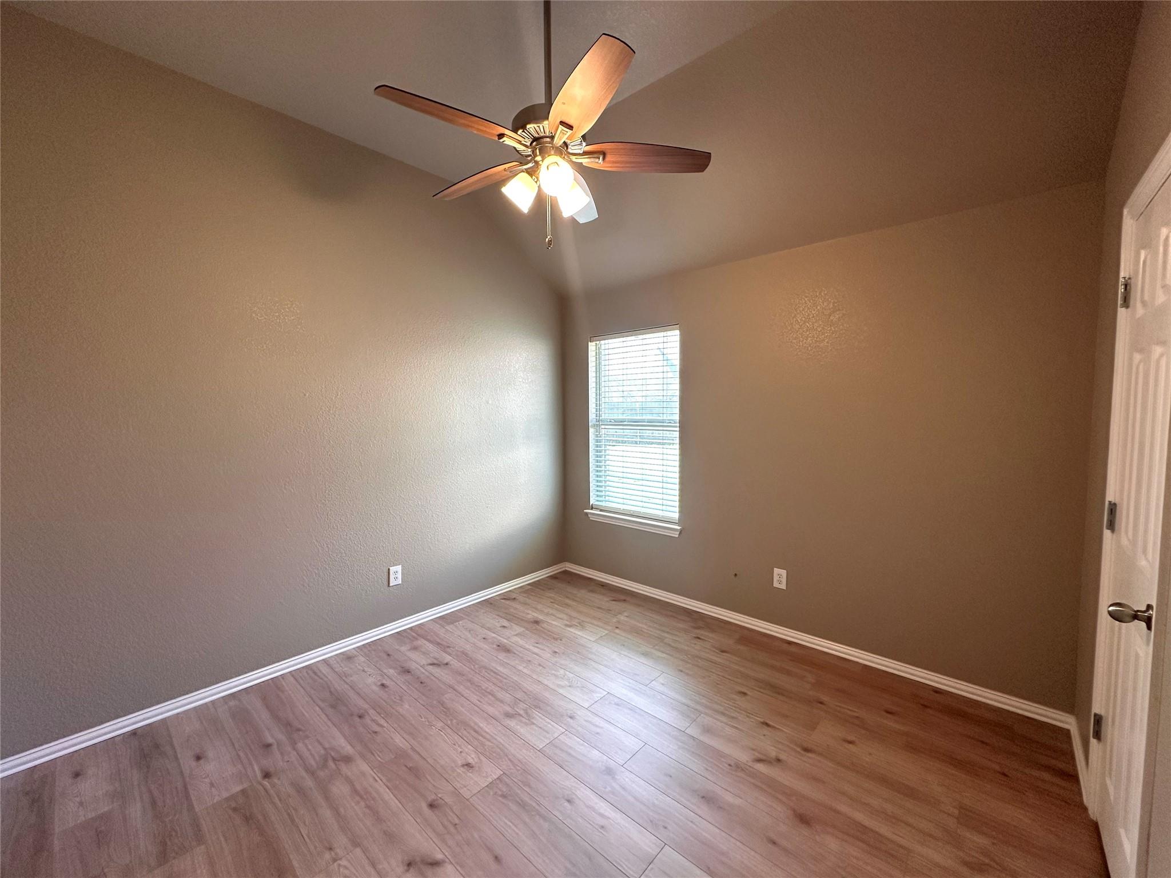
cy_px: 439
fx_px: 474
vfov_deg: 85.7
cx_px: 586
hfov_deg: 102.1
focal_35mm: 14
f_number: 2.2
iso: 160
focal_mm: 2.22
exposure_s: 1/120
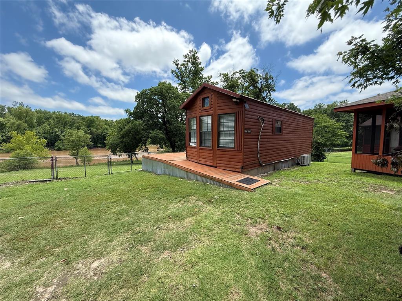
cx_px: 201
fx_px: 163
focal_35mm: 14
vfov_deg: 85.7
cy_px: 150
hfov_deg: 102.1
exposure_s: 1/789
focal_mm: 2.22
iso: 64
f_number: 2.2
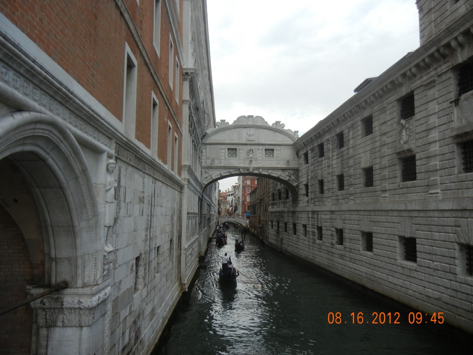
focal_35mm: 30
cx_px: 236
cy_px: 178
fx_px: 410
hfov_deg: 60.0
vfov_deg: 46.8
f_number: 3.5
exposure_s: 1/360
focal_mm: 5.4
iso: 160
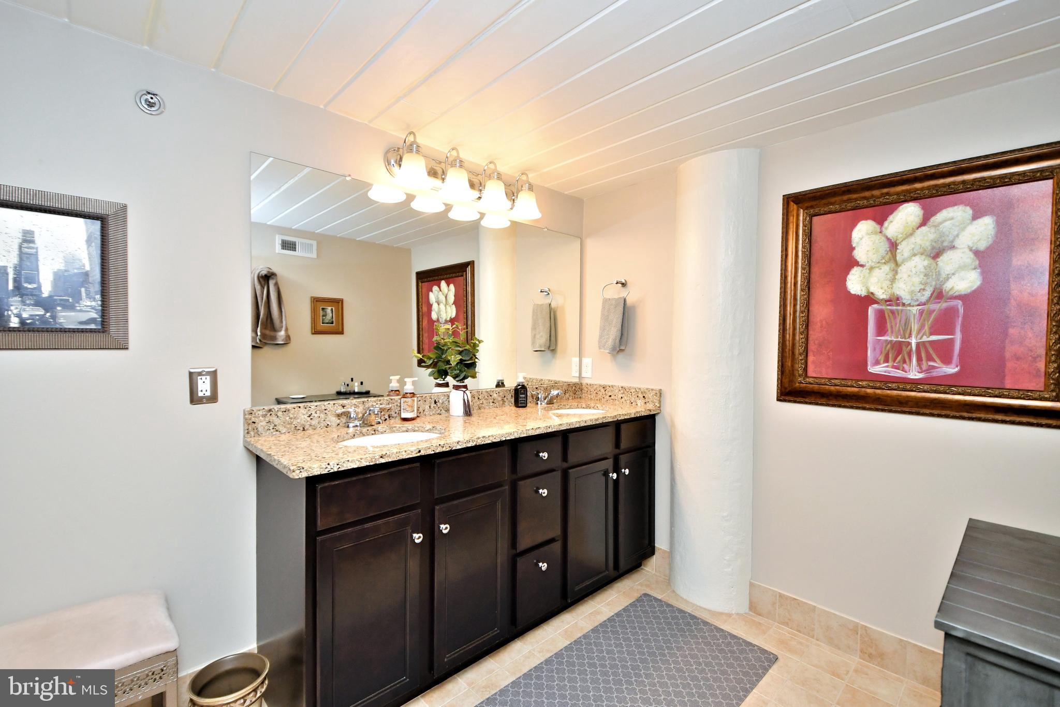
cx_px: 530
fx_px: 442
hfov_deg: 100.4
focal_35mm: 15
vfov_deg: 77.3
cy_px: 354
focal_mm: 10
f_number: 5
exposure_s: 1/250
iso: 1000
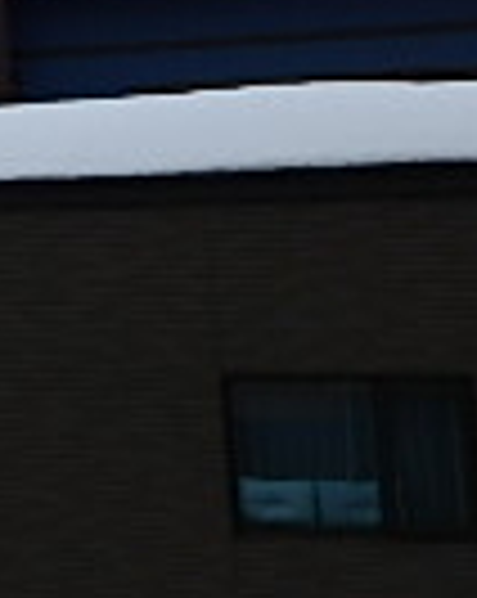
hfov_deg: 13.1
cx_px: -518
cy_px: -31
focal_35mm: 99
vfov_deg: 18.8
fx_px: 1751
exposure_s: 1/1000
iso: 125
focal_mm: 3.7
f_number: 3.5
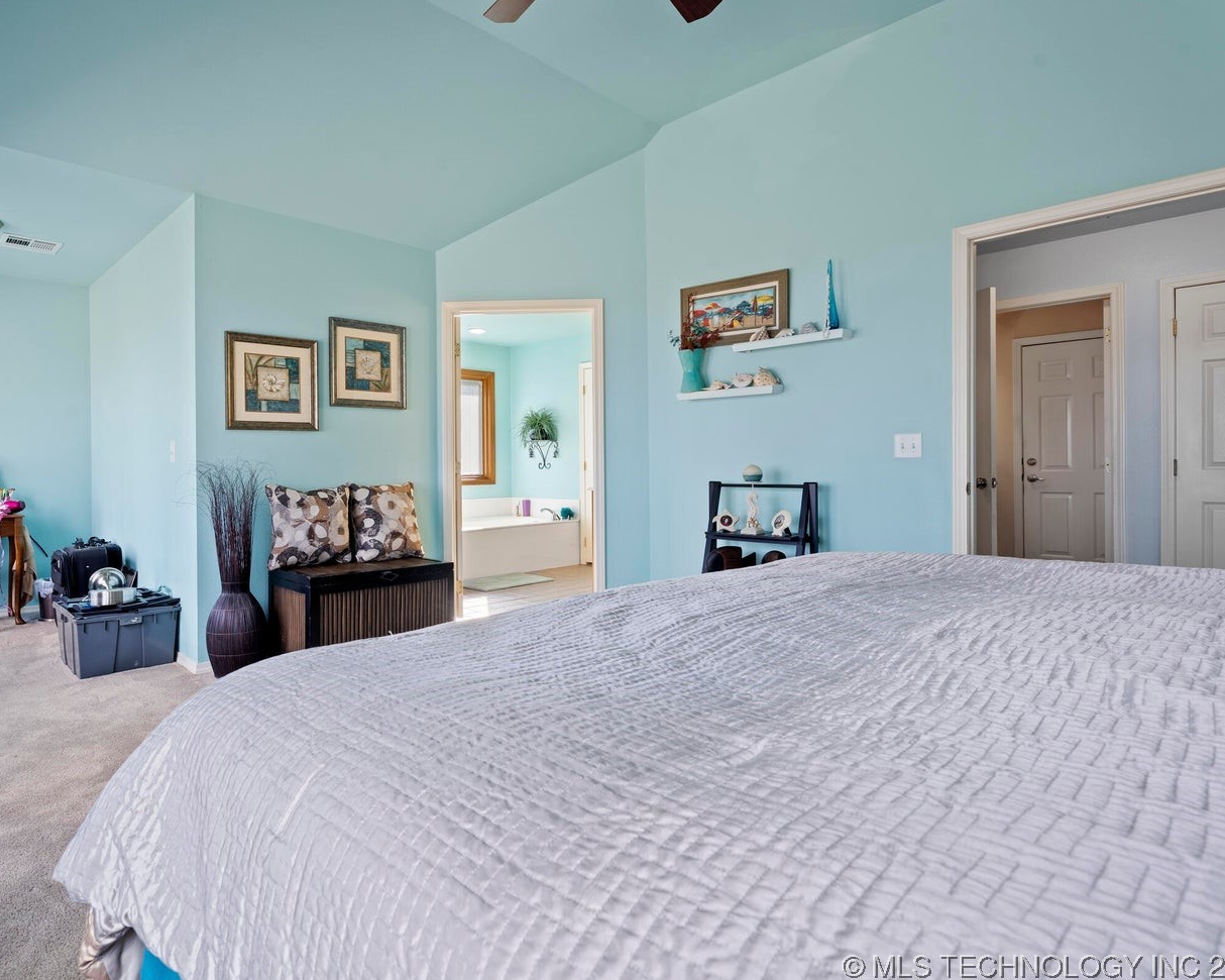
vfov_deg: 70.8
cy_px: 478
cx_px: 505
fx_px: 689
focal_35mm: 19
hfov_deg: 82.5
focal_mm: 16
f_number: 9
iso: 250
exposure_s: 1/3
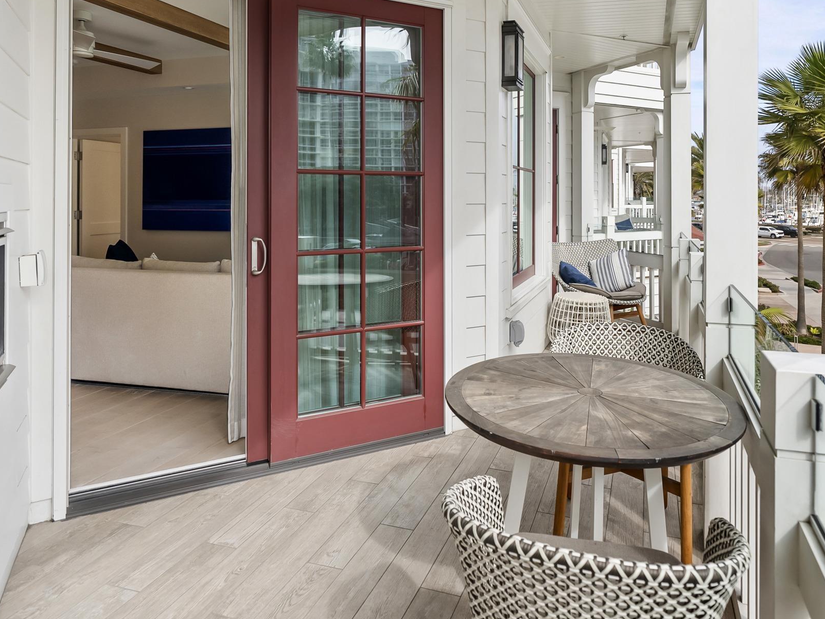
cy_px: 192
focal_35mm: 24
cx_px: 490
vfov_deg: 55.3
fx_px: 572
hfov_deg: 70.9
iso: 500
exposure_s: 1/1250
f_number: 4
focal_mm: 16
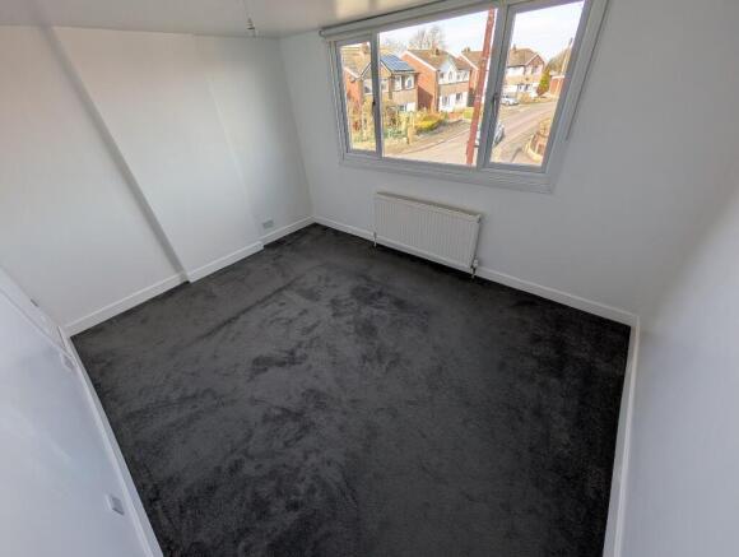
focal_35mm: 12
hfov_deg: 110.4
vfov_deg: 94.7
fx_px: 257
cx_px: 370
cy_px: 278
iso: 40
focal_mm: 2.02
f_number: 1.7
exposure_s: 1/447
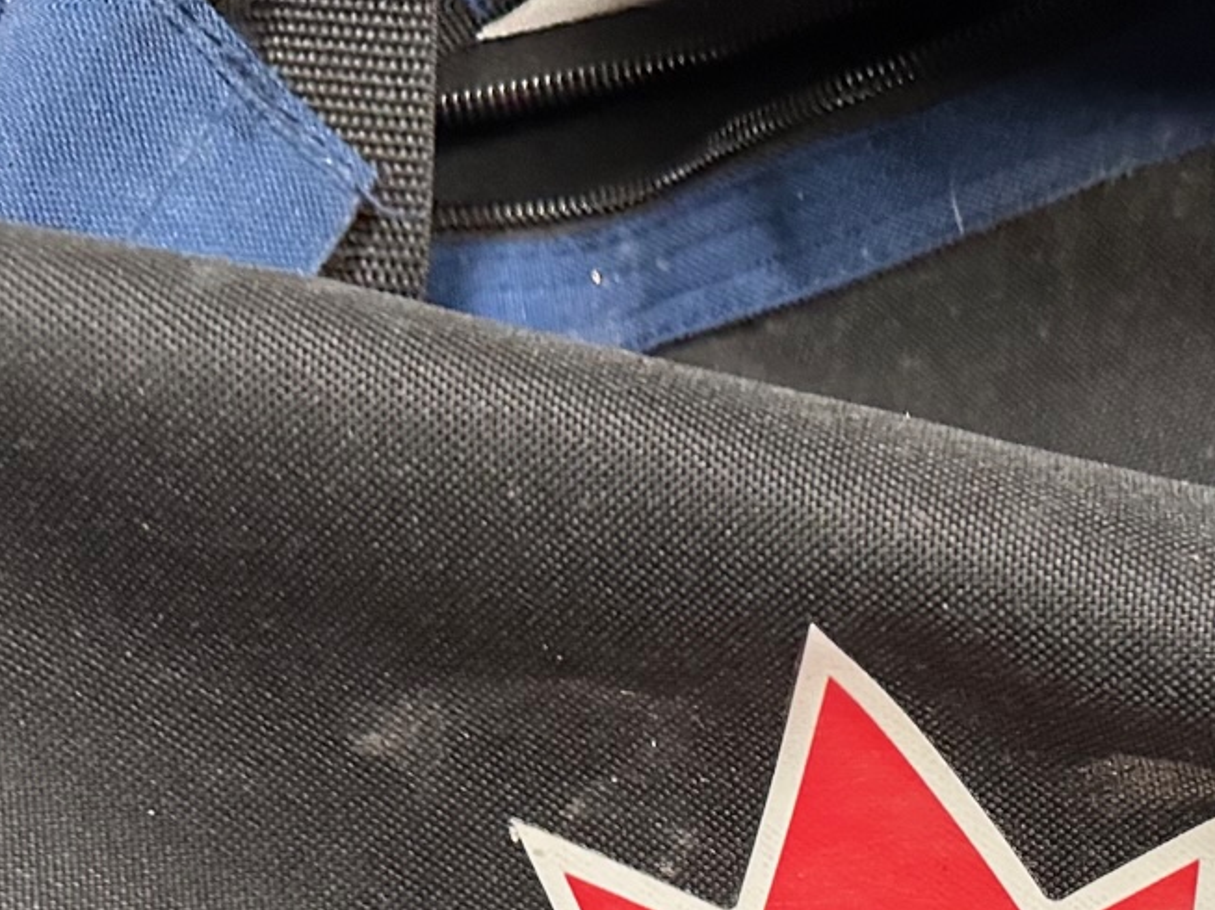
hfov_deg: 24.7
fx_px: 2596
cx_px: 1299
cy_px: 1397
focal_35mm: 74
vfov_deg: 17.7
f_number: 1.78
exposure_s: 1/60
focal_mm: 6.86
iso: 400
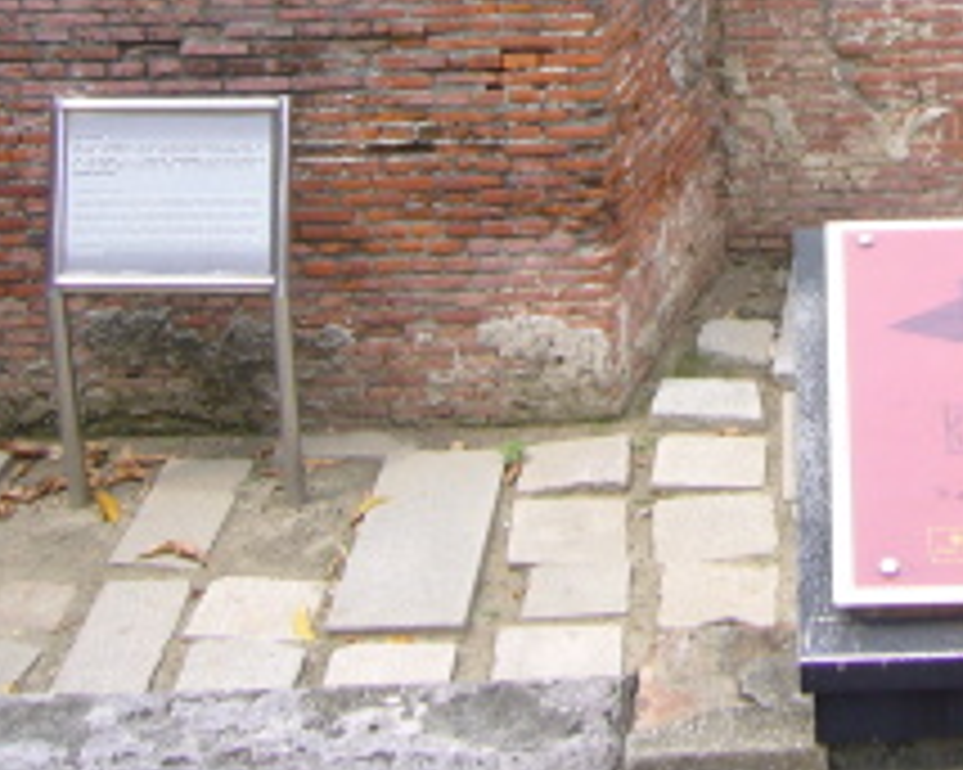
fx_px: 2279
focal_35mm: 80
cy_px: -70
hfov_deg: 23.0
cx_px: 927
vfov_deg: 18.5
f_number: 5.6
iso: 80
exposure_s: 1/200
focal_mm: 5.8
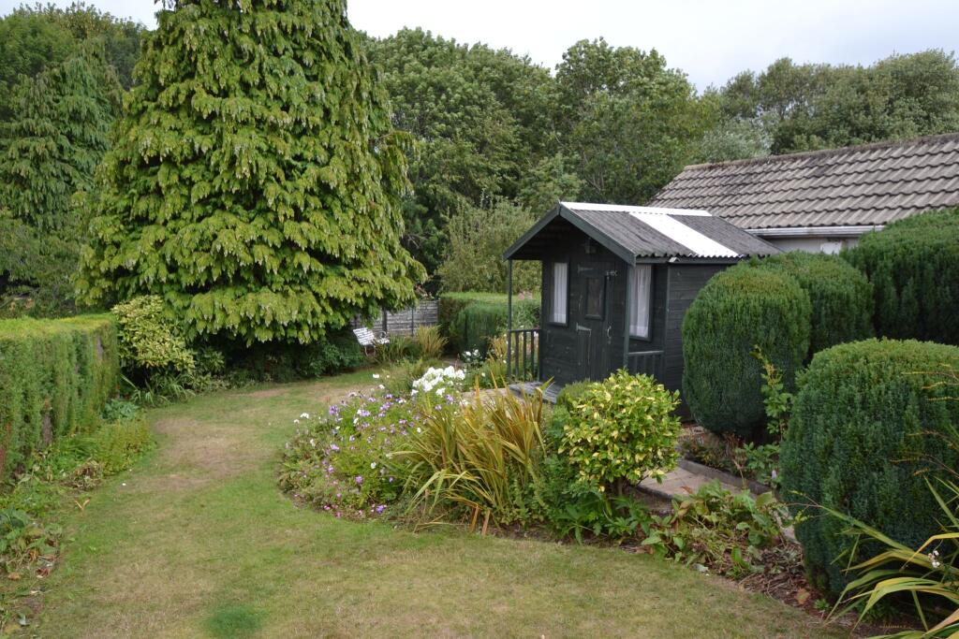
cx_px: 480
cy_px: 320
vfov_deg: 56.2
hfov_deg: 77.3
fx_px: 599
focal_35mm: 22
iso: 100
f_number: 5.6
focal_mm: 15
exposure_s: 1/125
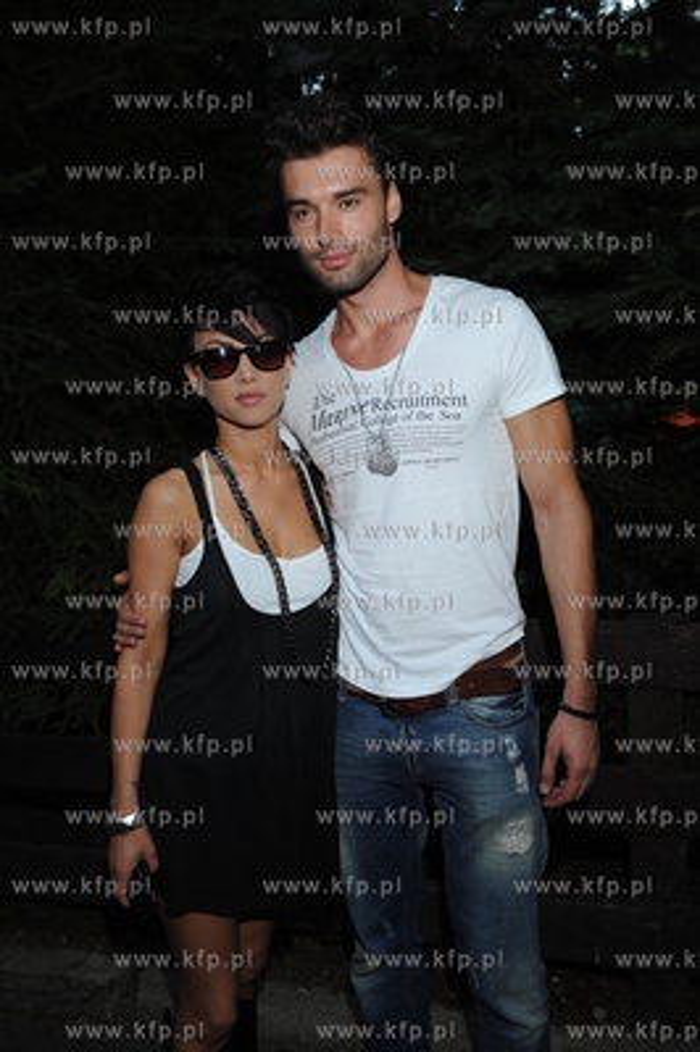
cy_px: 526
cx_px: 350
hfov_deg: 37.8
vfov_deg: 54.5
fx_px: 1023
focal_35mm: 35
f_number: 5.6
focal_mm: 35
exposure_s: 1/160
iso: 800
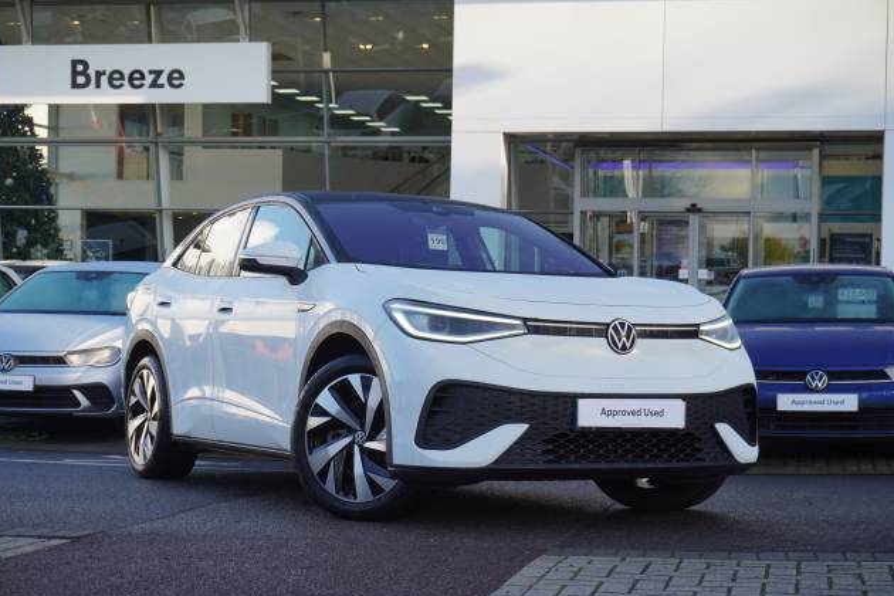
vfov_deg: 21.2
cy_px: 301
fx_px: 1589
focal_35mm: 64
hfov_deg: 31.4
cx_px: 443
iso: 100
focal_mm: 42
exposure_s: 1/80
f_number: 5.6
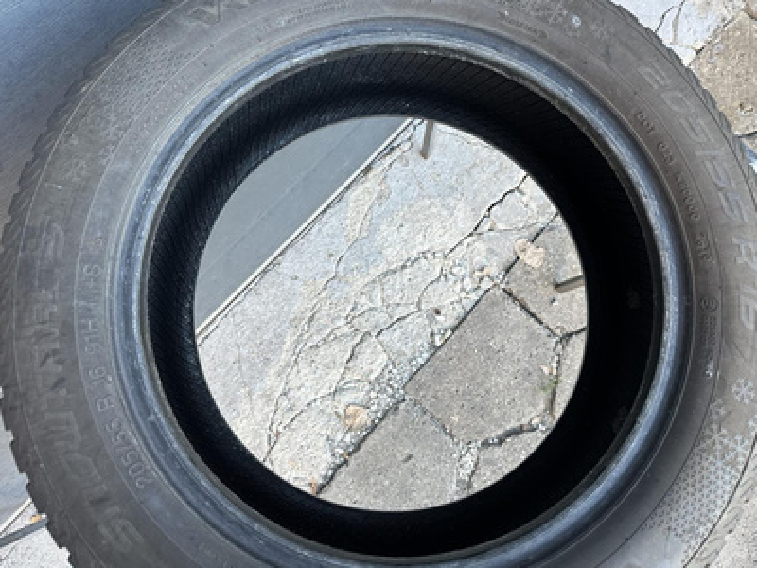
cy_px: 252
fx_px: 590
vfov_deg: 51.2
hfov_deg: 65.2
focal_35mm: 27
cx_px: 407
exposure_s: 1/121
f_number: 1.78
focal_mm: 6.86
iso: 125
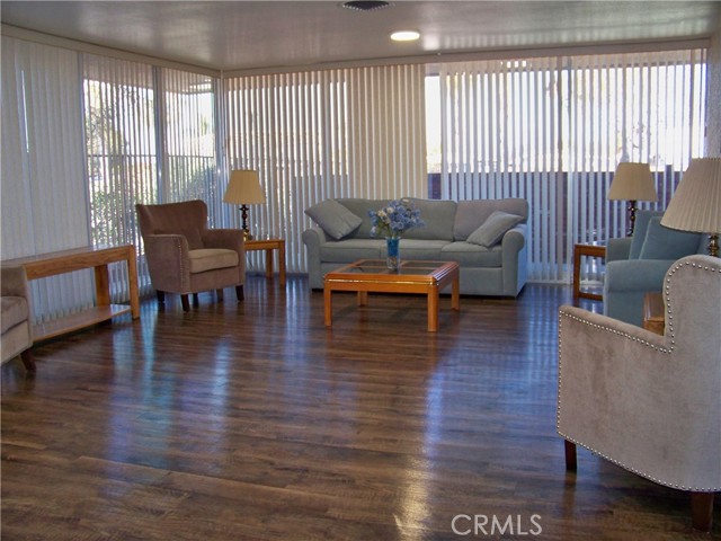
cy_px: 270
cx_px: 360
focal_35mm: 33
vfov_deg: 42.9
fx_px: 687
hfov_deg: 55.4
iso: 200
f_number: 2.8
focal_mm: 5.85
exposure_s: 1/30
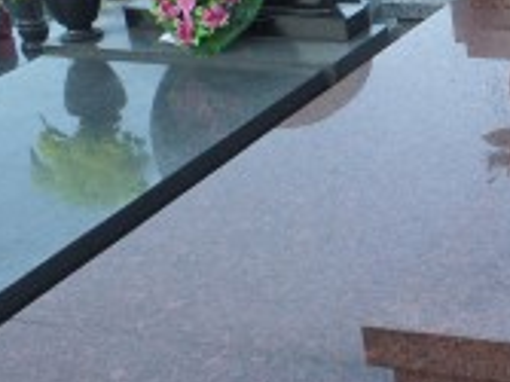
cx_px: 666
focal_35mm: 88
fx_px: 1296
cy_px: 156
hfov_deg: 20.3
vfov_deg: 16.7
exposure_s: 1/125
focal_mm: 4.1
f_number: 3.5
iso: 100
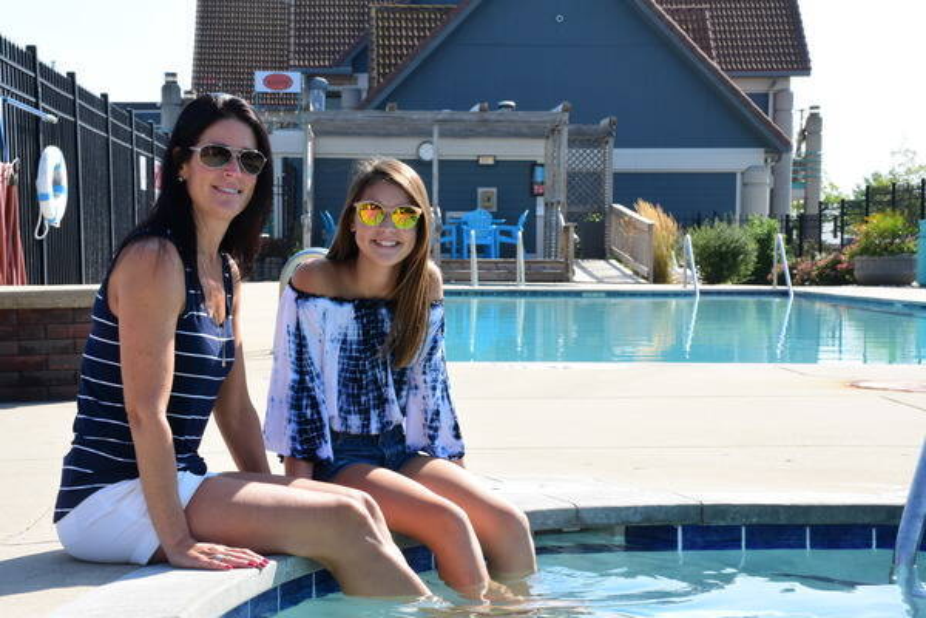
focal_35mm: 78
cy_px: 309
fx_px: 2006
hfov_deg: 26.0
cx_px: 463
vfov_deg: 17.5
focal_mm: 52
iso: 800
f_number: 20
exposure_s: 1/200
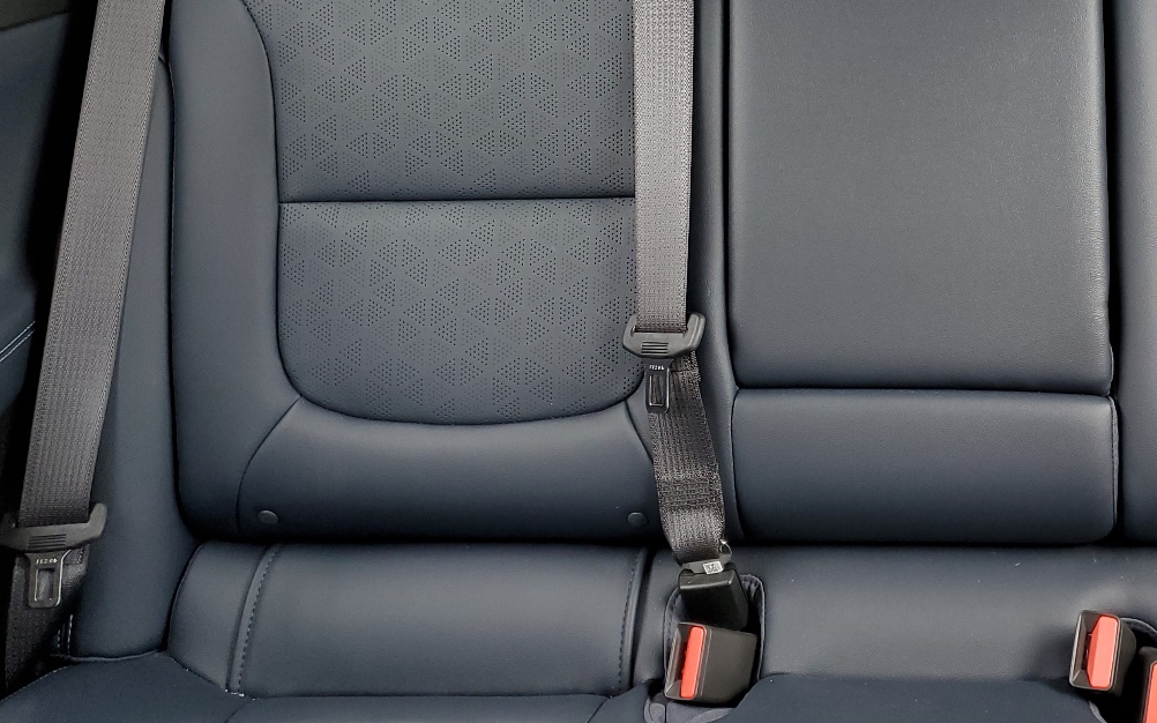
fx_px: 1387
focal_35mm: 44
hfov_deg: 44.3
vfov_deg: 27.9
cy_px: 51
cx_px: 809
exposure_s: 1/120
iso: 63
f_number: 1.5
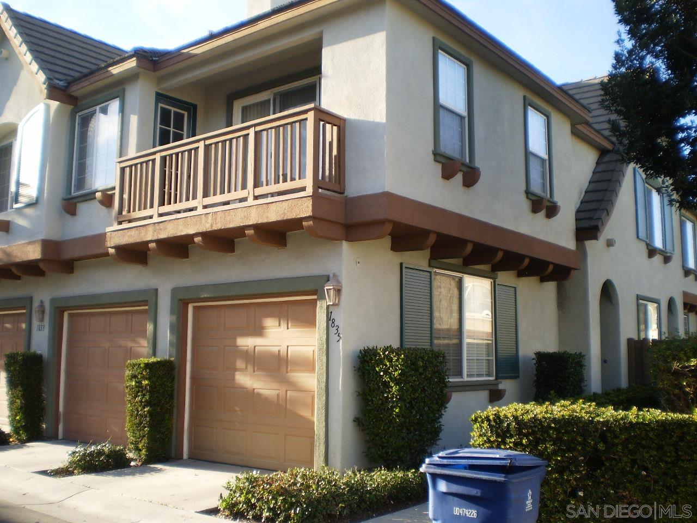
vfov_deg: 39.7
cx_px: 348
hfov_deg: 51.4
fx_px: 725
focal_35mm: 36
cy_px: 262
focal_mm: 6.3
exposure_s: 1/250
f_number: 3.1
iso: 64
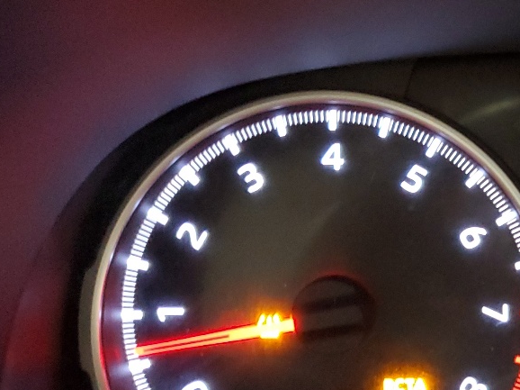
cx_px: 700
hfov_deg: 23.5
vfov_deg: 20.4
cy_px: 216
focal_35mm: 72
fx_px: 1081
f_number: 1.5
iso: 331
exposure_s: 1/15
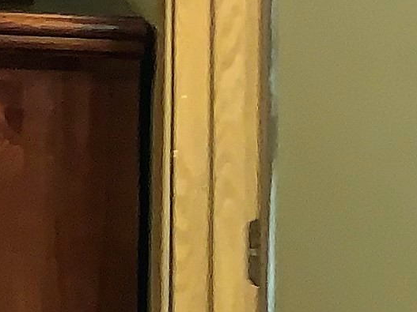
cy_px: -325
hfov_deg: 8.0
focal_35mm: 199
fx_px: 2397
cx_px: -983
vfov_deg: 7.2
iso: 160
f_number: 1.8
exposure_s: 1/7
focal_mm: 4.25
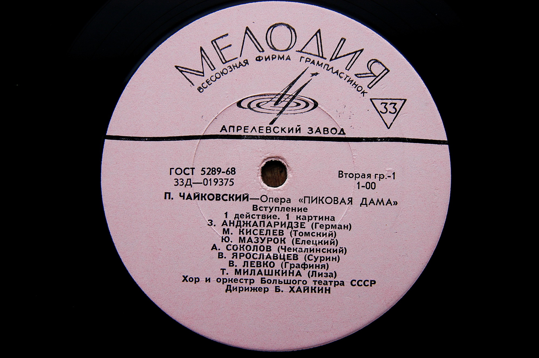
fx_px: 785
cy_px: 179
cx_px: 270
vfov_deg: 25.7
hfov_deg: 37.9
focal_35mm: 52
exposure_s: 1/180
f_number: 7.1
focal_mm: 35
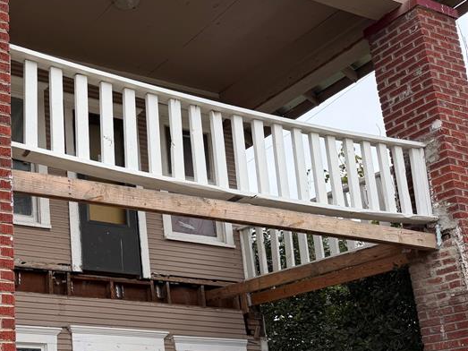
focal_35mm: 47
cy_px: 278
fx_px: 635
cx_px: 11
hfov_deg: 36.7
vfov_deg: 30.2
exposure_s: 1/161
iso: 64
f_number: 1.78
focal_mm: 6.76
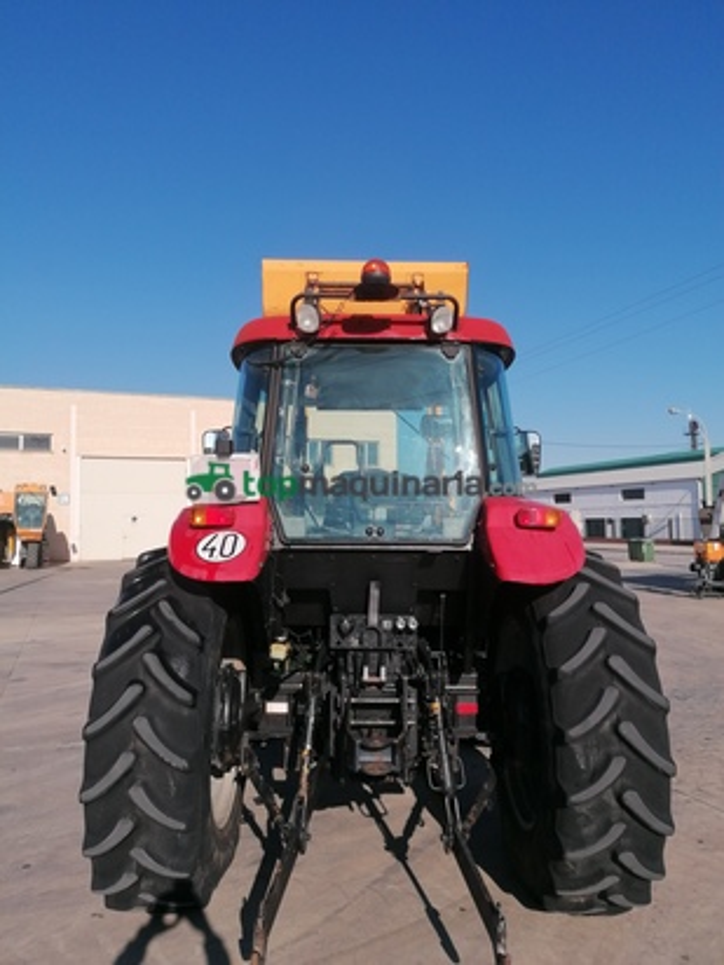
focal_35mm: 27
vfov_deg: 65.3
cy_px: 482
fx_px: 753
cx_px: 362
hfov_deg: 51.4
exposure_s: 1/2463
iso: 50
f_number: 1.8
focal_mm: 4.75
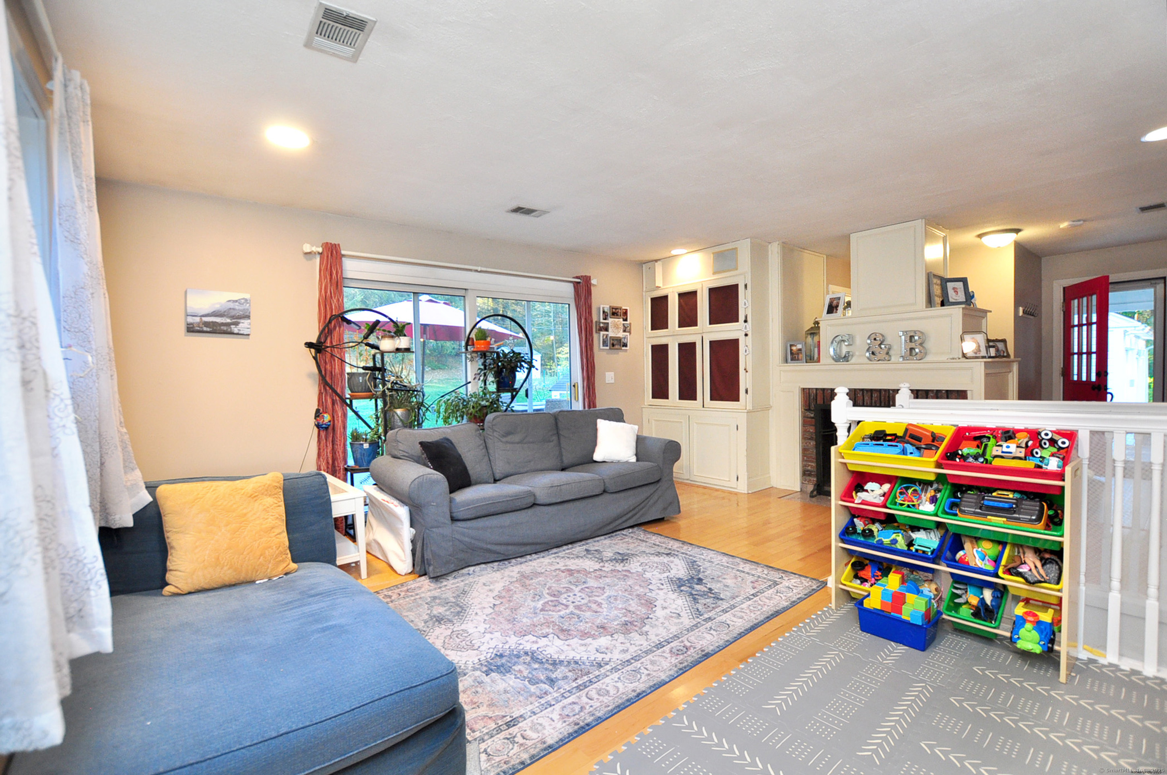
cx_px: 584
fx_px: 486
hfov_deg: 100.5
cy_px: 388
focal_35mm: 15
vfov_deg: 77.2
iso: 640
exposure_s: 1/50
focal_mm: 10
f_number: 4
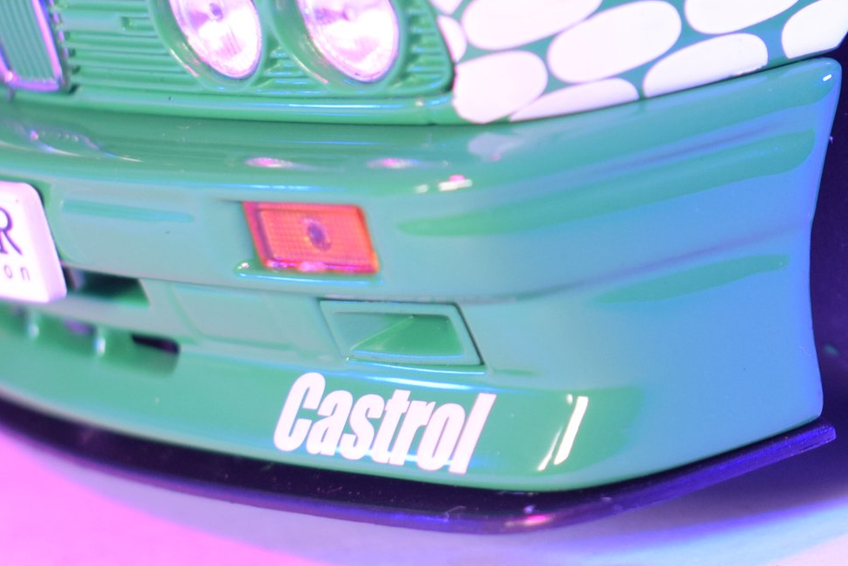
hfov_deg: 16.1
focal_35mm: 123
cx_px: 990
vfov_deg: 11.1
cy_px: 131
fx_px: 2898
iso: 800
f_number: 5.6
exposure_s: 1/60
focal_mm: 32
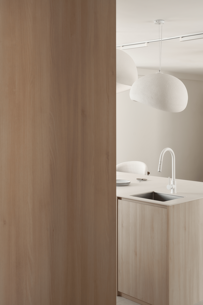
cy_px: 152
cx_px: 102
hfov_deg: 27.0
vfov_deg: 39.6
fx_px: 423
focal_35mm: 50
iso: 100
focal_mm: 50
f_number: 8
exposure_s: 1/3
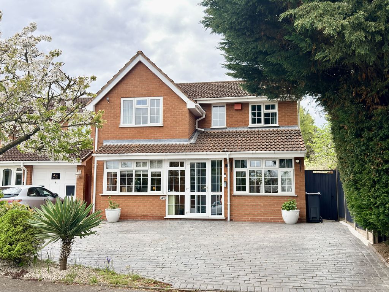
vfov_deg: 37.7
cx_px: 194
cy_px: 146
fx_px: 427
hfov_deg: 49.0
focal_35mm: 38
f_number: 1.78
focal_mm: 6.76
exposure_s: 1/1876
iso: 100
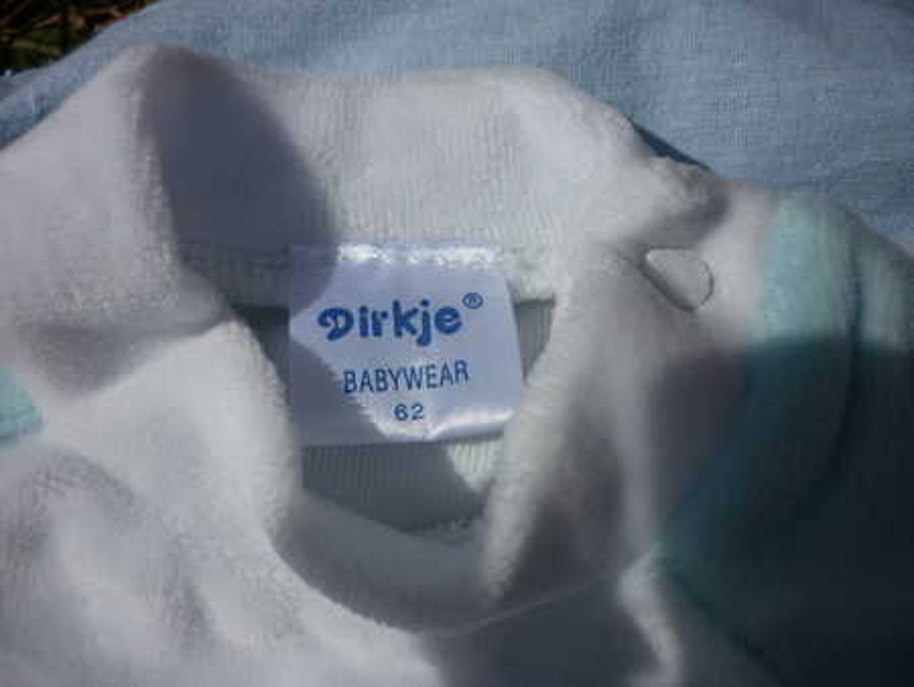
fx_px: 872
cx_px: 457
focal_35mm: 33
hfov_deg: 55.3
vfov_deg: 43.0
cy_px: 344
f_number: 8
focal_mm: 5.5
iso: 80
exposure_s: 1/640
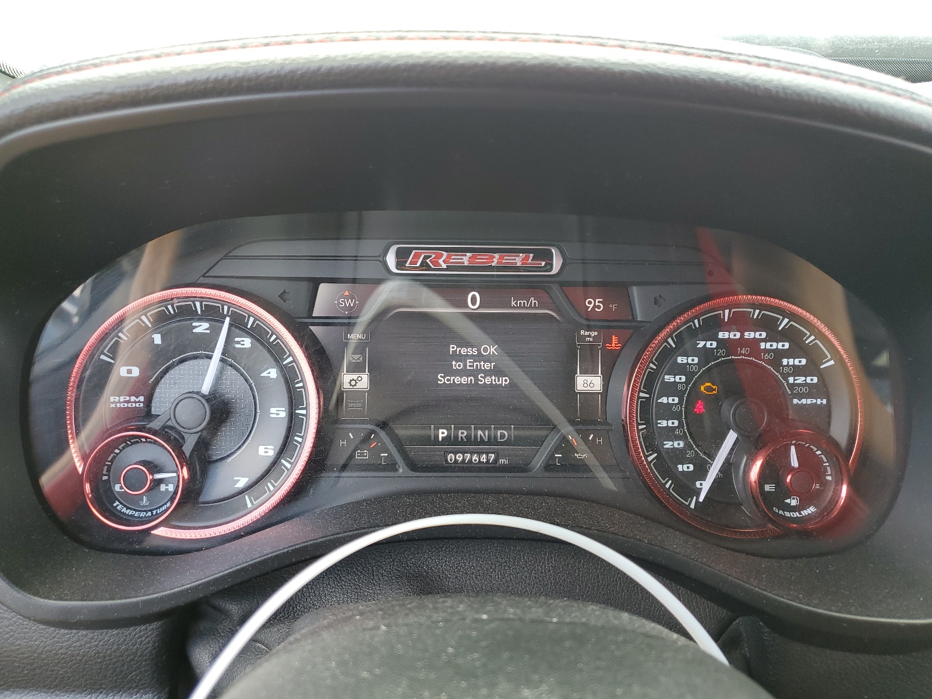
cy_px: 350
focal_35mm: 26
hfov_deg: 67.3
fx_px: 700
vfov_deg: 53.1
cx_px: 466
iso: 55
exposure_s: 1/120
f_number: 1.5
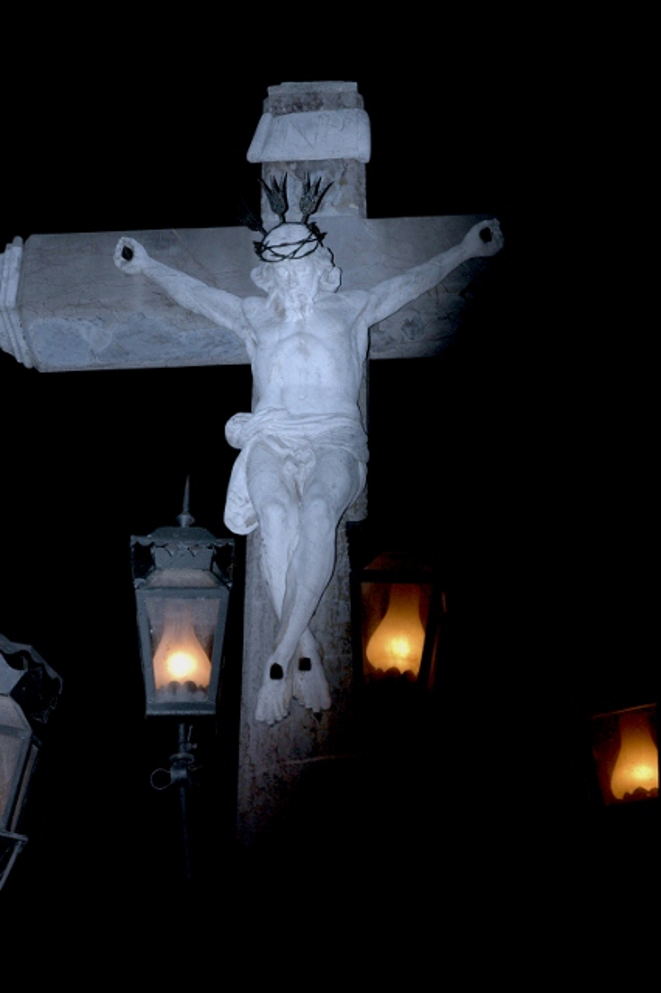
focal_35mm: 69
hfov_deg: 19.7
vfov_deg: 29.3
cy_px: 496
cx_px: 330
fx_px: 1902
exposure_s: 1/60
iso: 800
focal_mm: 46
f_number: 4.5
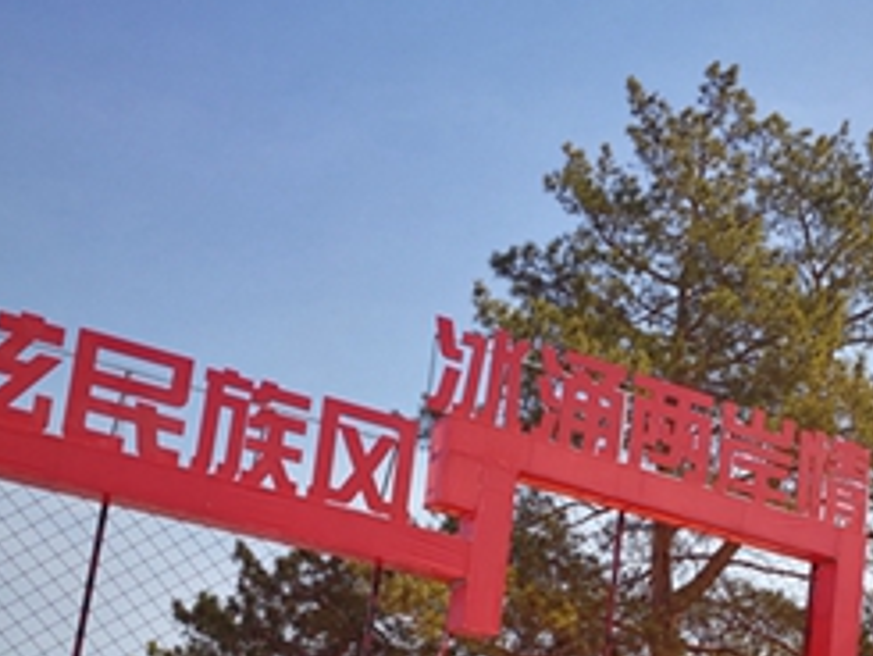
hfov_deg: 28.6
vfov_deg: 21.5
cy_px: 660
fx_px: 1665
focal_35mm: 66
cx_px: 720
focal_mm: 3.95
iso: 50
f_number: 2.2
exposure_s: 1/1224
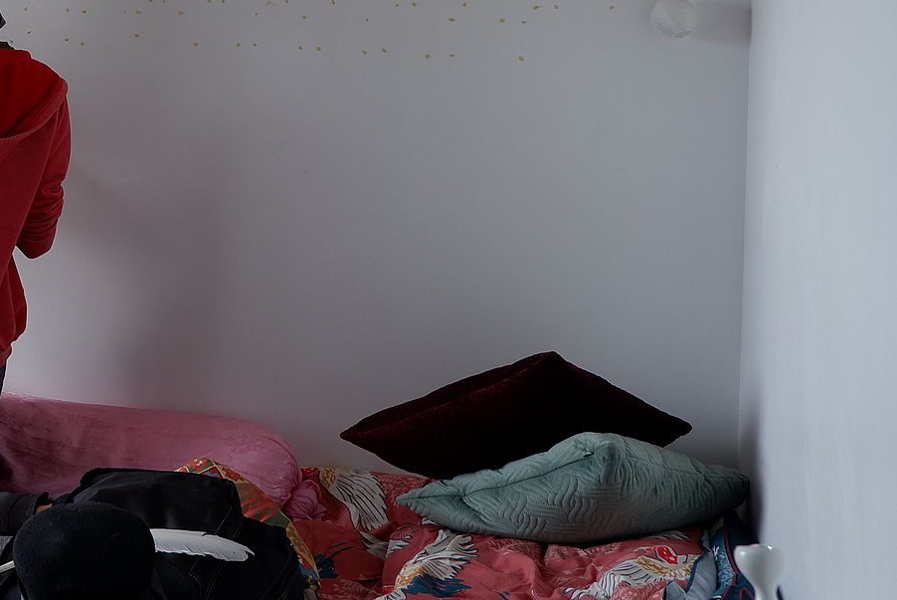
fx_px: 1272
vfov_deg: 25.7
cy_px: 63
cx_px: 26
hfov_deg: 35.6
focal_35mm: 51
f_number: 3.5
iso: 200
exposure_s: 1/58
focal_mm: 15
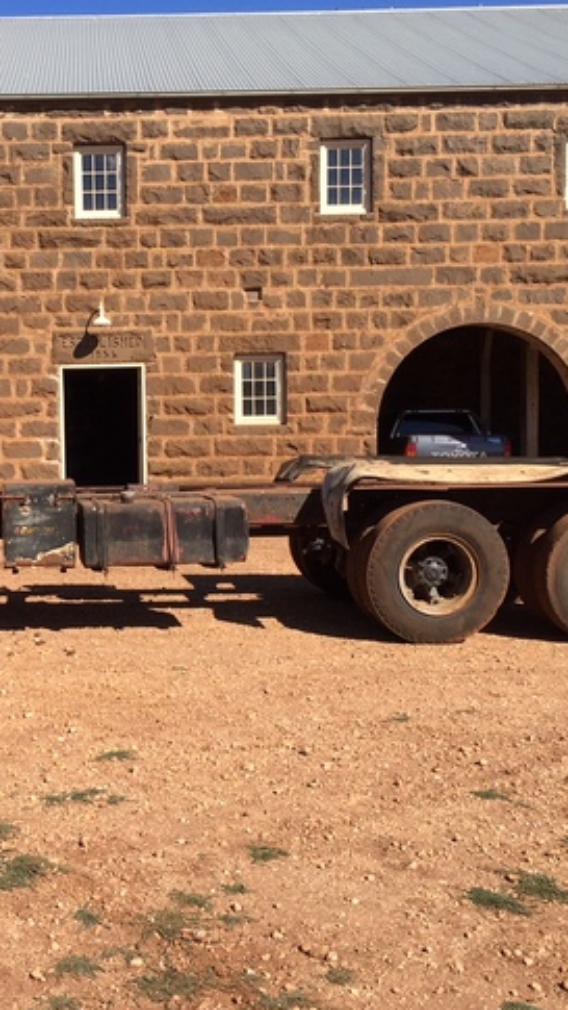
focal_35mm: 43
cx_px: 96
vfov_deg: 47.3
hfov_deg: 27.1
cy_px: 509
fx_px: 1151
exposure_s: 1/1582
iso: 32
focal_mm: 4.15
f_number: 2.2
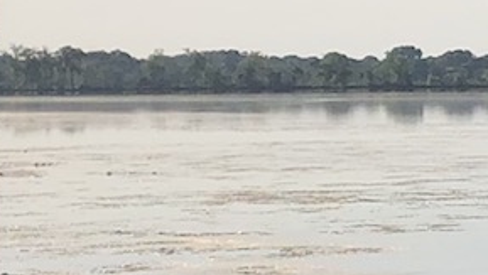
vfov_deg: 5.8
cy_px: 246
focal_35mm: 211
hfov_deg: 9.3
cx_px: 1109
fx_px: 2732
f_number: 1.8
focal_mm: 3.99
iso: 25
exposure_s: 1/4367
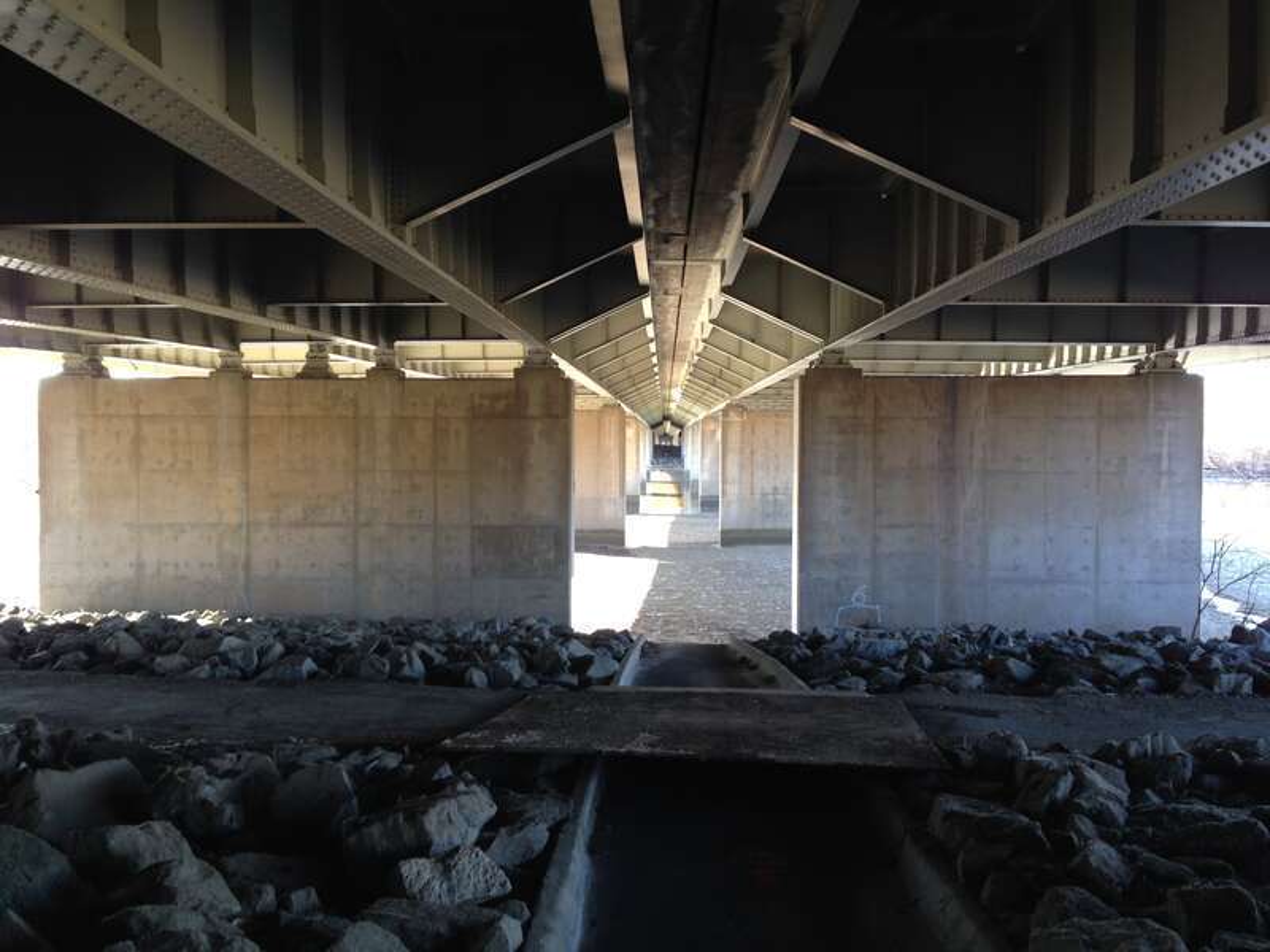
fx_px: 1211
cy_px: 476
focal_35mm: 33
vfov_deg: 42.9
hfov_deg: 55.4
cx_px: 635
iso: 50
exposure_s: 1/40
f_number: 2.4
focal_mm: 4.12
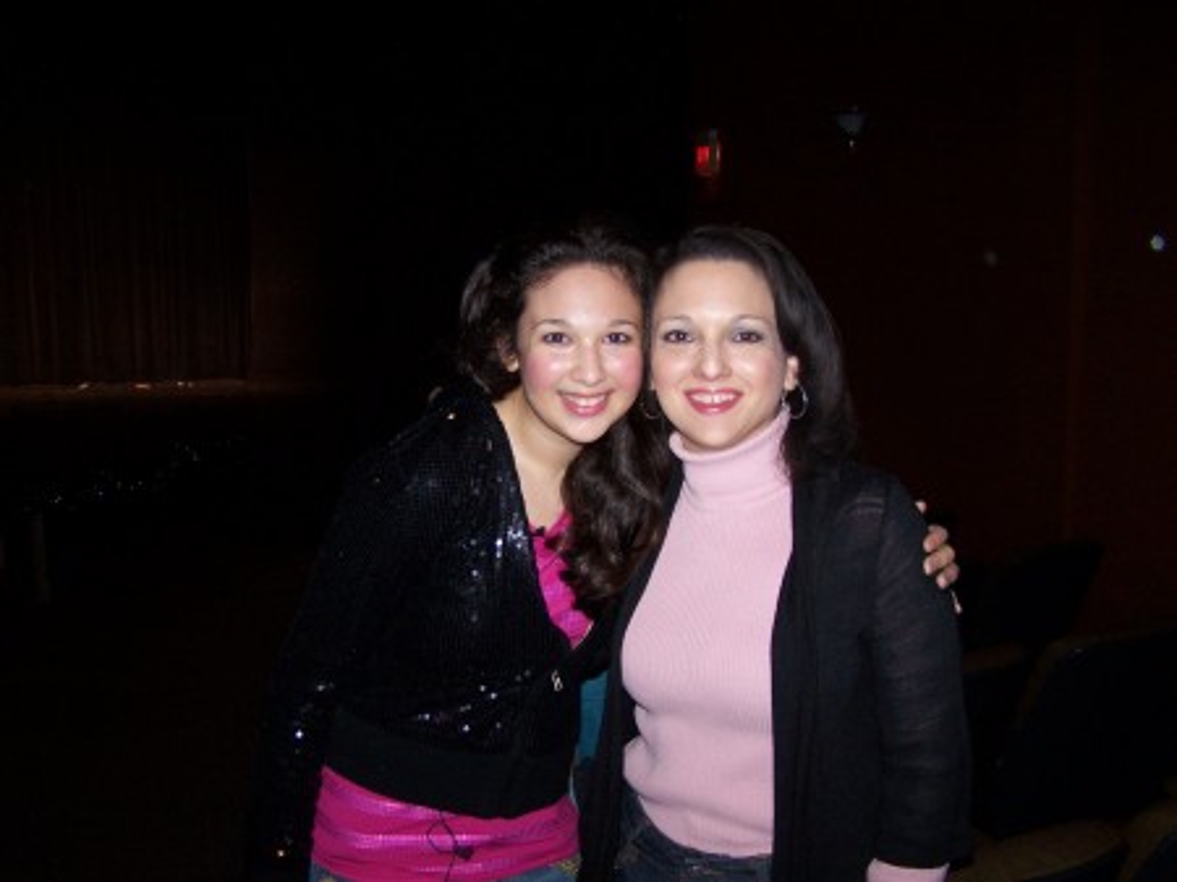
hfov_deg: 46.8
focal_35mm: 40
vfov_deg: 35.9
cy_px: 441
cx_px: 588
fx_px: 1359
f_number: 2.8
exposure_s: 1/60
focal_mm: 6.7
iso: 140
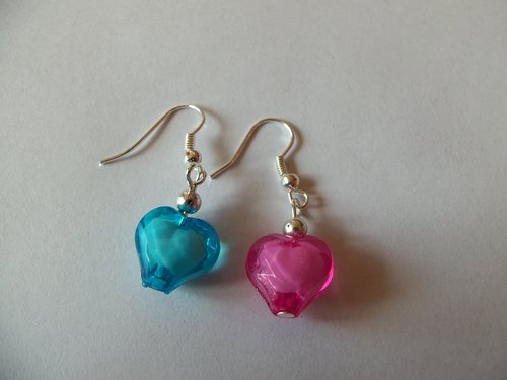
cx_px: 254
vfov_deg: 48.2
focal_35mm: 29
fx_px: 425
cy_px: 190
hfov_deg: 61.7
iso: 80
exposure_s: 1/80
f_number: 3.4
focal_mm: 5.2
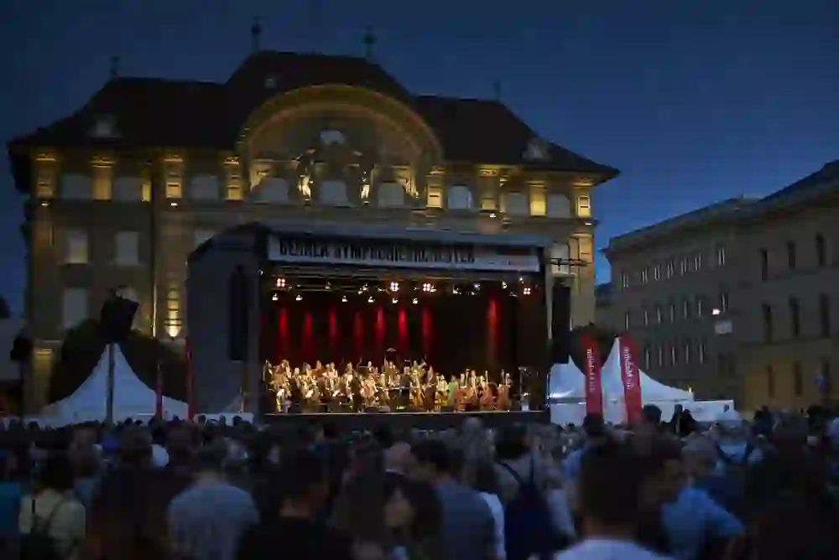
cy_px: 280
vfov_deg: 27.0
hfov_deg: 39.6
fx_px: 1166
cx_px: 420
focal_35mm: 50
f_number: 1.4
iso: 450
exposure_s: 1/125
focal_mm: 50
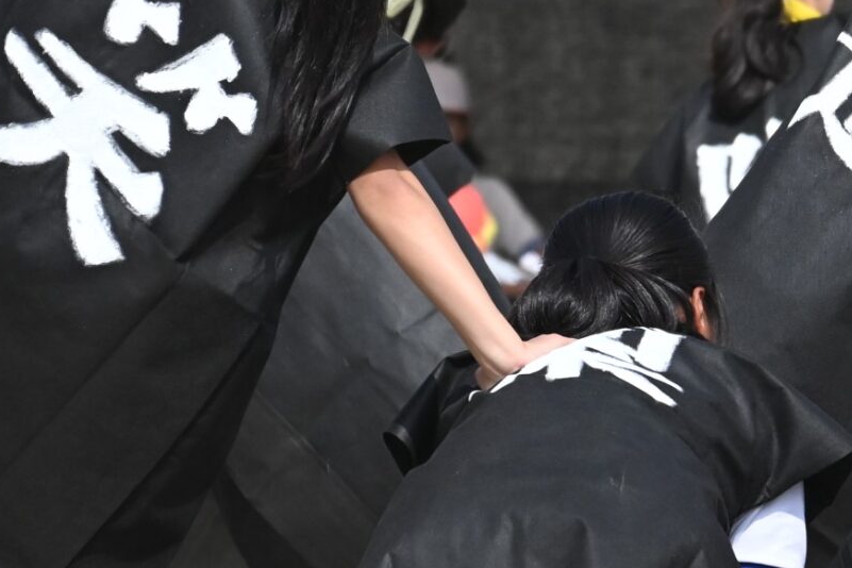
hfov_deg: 2.3
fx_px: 20981
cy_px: 259
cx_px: 751
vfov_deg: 1.6
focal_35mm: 887
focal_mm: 185
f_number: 5.6
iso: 500
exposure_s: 1/3200
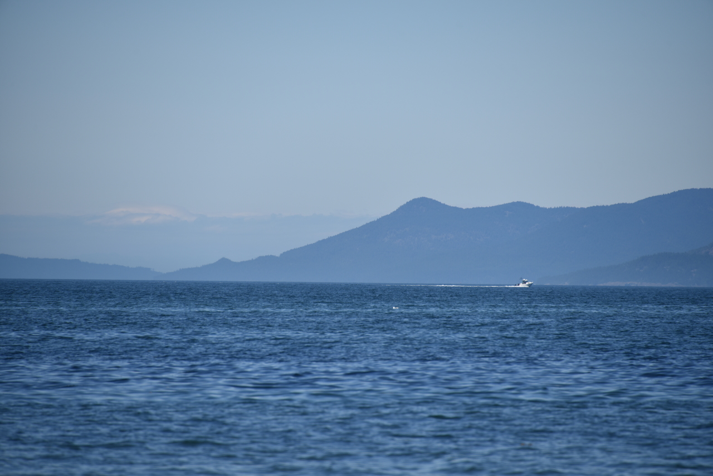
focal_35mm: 300
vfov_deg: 4.6
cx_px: 356
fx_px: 5943
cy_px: 238
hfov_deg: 6.9
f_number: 7.1
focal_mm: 300
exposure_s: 1/640
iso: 100
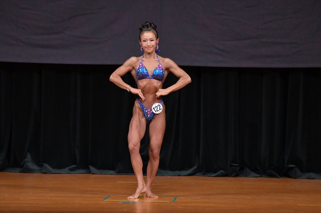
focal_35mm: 300
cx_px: 160
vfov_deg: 4.6
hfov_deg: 6.9
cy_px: 106
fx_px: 2674
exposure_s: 1/400
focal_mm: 200
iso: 4000
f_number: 5.6
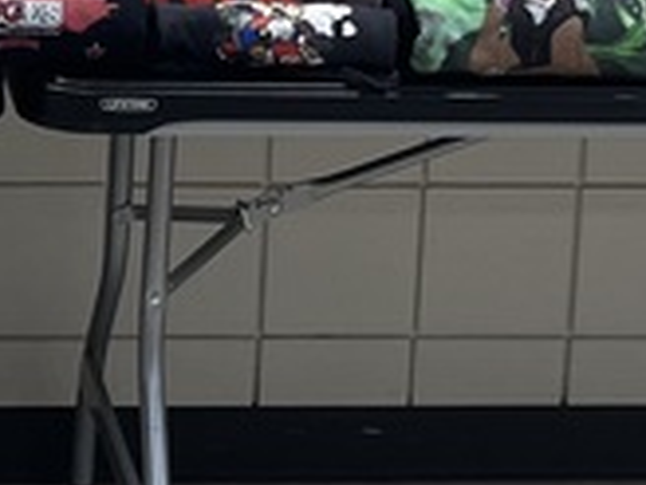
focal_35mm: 162
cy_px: -71
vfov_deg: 9.1
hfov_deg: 12.1
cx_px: 47
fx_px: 3023
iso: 80
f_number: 1.6
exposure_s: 1/120
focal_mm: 5.1
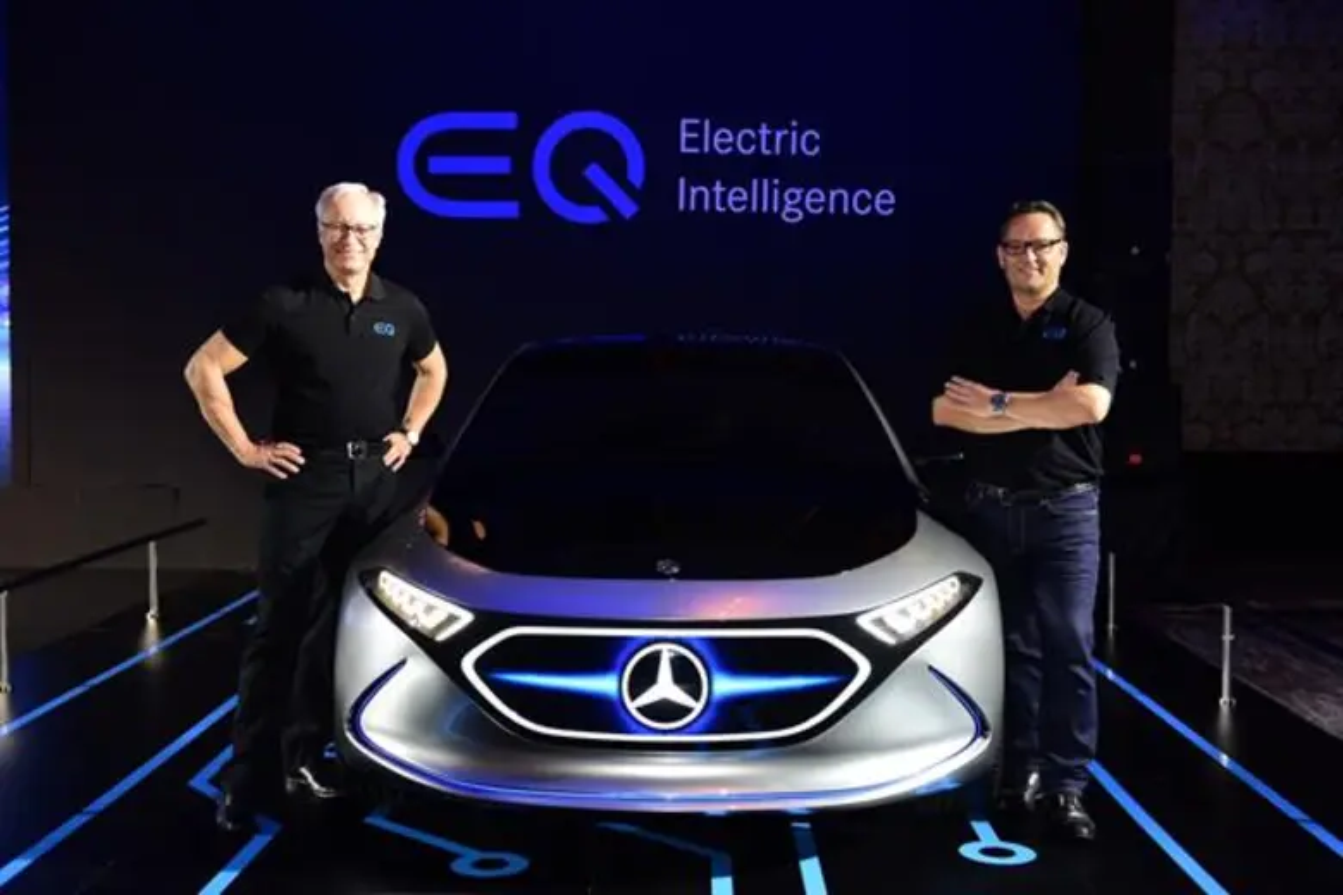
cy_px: 448
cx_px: 672
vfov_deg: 30.5
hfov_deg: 44.5
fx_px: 1641
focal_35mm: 44
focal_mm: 44
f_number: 3.5
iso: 800
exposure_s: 1/125
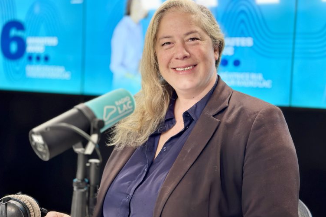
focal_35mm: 51
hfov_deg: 38.9
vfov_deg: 26.5
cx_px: 163
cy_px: 101
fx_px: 462
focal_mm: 6.86
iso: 125
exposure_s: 1/120
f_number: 1.78
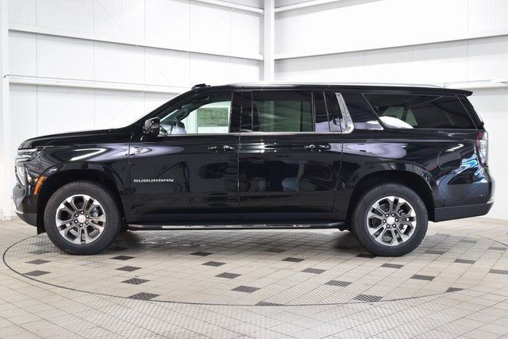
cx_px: 254
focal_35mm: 46
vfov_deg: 29.0
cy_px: 170
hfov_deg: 42.3
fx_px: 656
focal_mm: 31
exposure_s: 1/15
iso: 800
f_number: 6.3
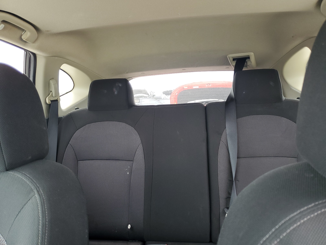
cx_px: 163
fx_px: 245
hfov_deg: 67.3
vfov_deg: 53.1
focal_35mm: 26
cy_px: 122
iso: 70
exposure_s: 1/60.2
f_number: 1.5
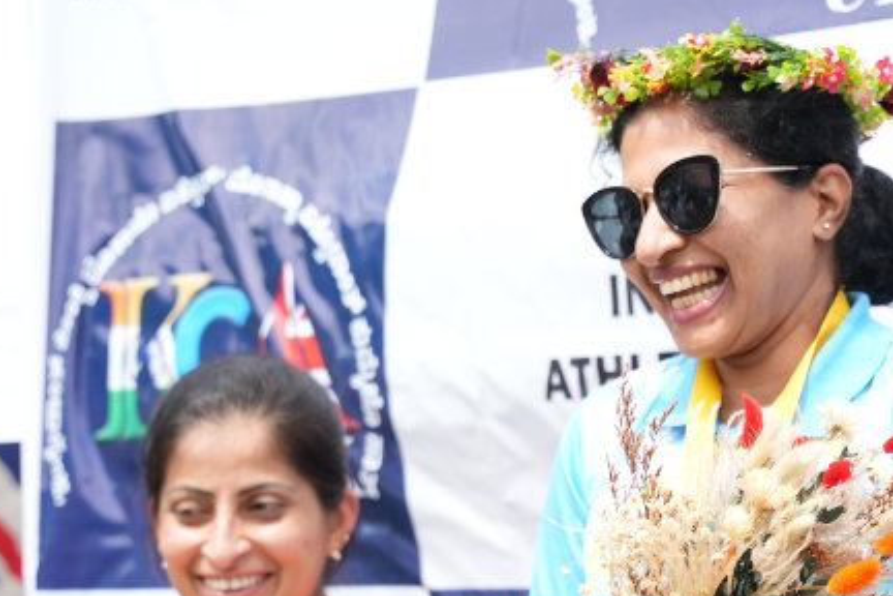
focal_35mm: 130
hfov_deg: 15.8
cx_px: 529
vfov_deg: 10.5
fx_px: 3224
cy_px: 566
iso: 250
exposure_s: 1/1600
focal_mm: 55
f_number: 2.8
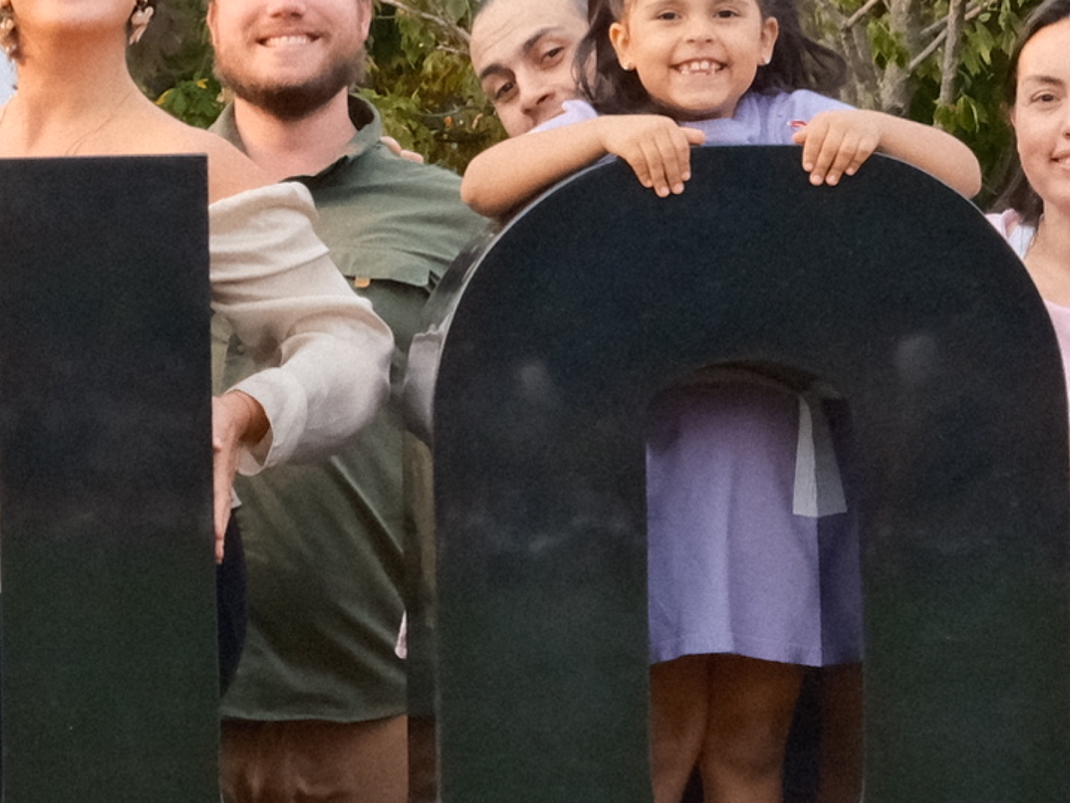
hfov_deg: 9.1
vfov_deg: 7.0
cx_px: -681
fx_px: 6523
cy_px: 399
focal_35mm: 211
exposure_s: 1/200
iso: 1600
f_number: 11
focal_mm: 27
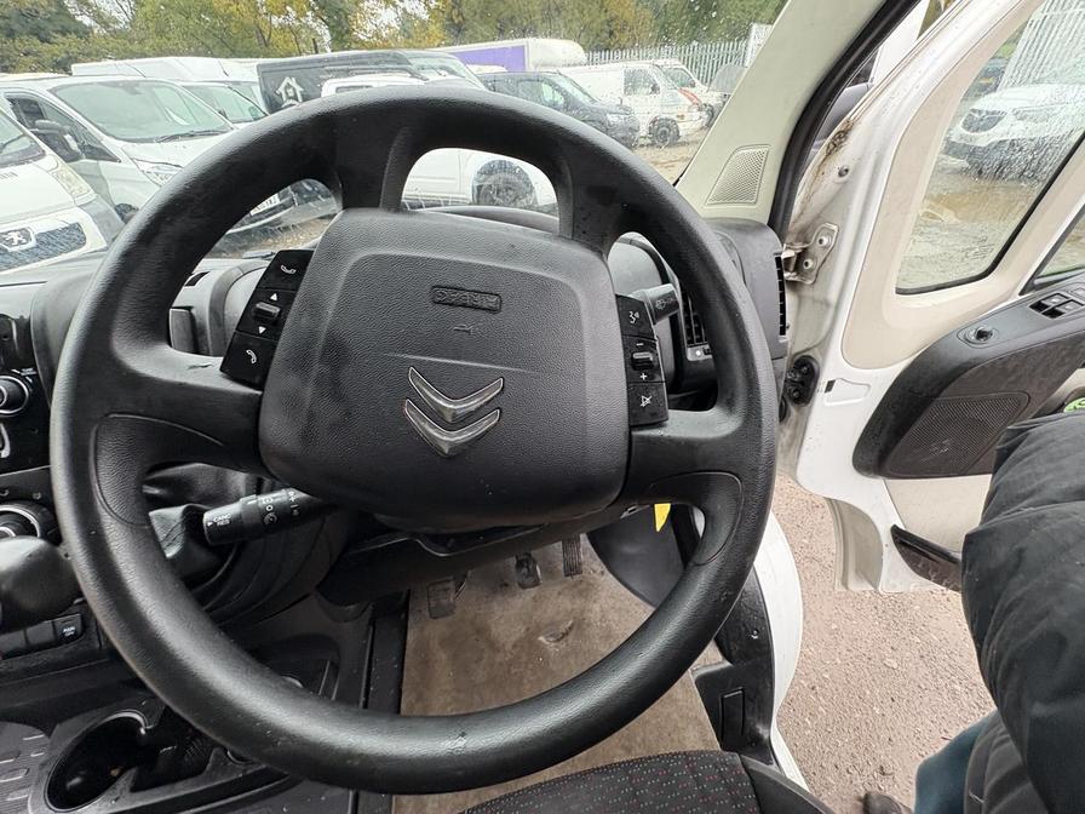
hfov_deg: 102.1
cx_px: 542
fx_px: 439
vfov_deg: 85.7
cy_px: 407
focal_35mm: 14
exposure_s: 1/91
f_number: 2.2
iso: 200
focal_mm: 2.22
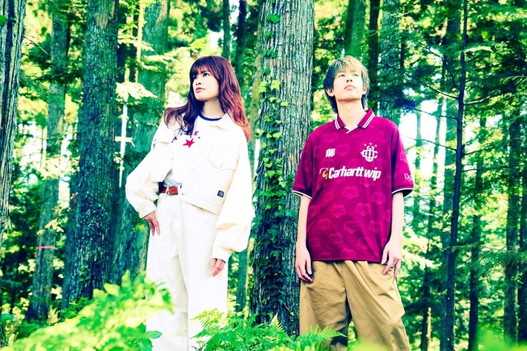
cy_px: 176
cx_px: 264
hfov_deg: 24.2
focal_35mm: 84
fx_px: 1229
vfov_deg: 16.2
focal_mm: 84
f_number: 8
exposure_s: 1/750
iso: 5000
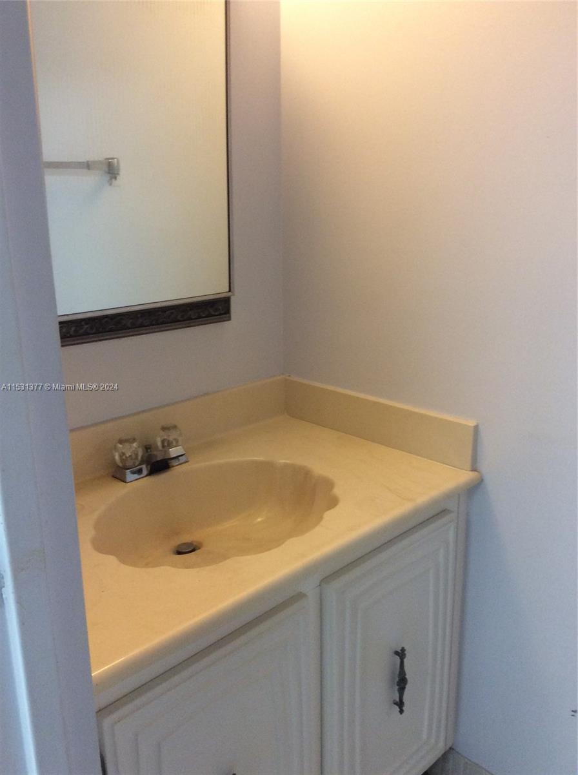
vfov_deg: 56.9
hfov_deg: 44.0
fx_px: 714
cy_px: 388
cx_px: 289
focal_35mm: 32
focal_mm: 3.3
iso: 100
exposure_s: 1/24
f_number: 2.4
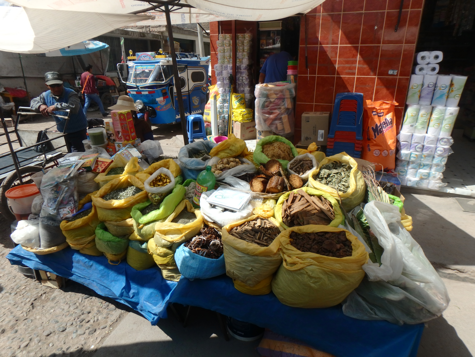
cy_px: 178
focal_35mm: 21
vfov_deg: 63.4
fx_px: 288
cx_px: 238
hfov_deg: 79.0
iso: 125
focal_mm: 3.7
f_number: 6
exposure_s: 1/500
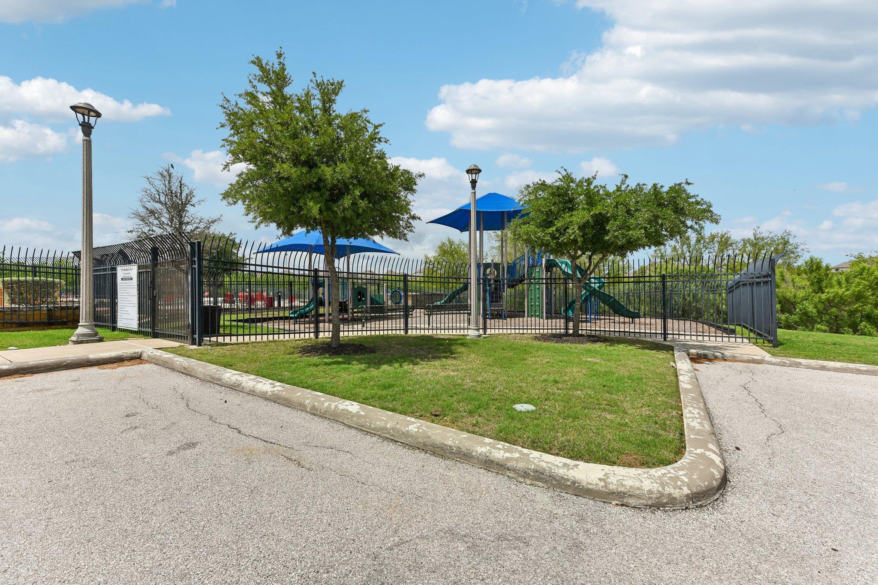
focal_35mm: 14
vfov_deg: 81.2
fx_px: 341
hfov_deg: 104.3
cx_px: 439
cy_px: 292
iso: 100
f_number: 8
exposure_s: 1/640
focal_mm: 14
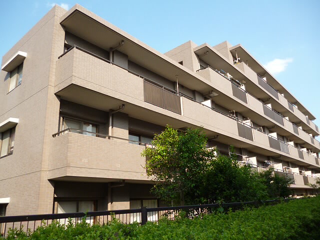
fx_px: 259
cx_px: 160
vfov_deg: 49.7
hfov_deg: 63.4
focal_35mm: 28
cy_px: 120
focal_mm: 5
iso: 100
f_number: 3.1
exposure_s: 1/400
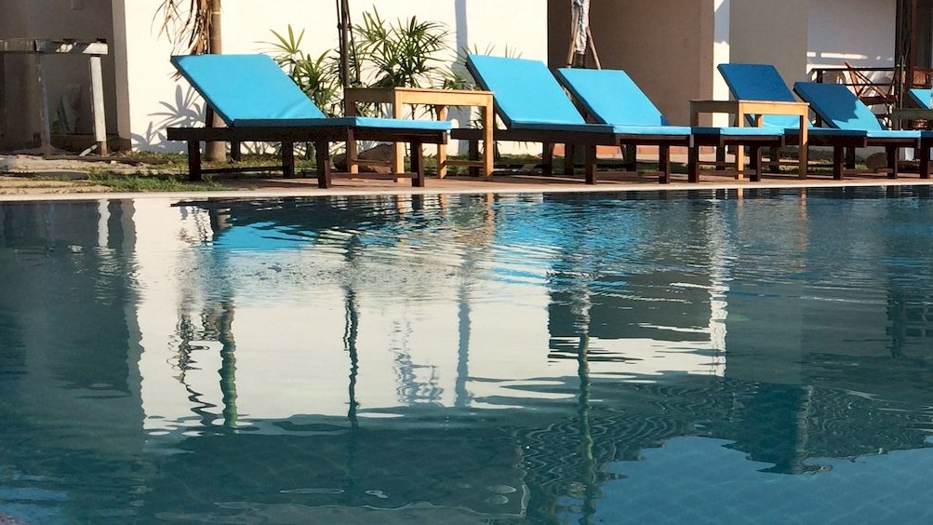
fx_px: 1558
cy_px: 367
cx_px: 846
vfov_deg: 19.0
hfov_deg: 31.7
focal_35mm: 63
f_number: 2.2
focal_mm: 4.15
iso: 32
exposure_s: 1/2283
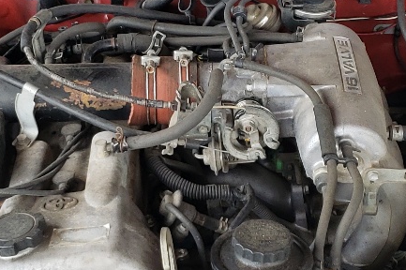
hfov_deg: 20.4
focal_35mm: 100
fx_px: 1127
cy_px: 116
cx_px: 156
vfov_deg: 13.7
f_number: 1.5
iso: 50
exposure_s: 1/189
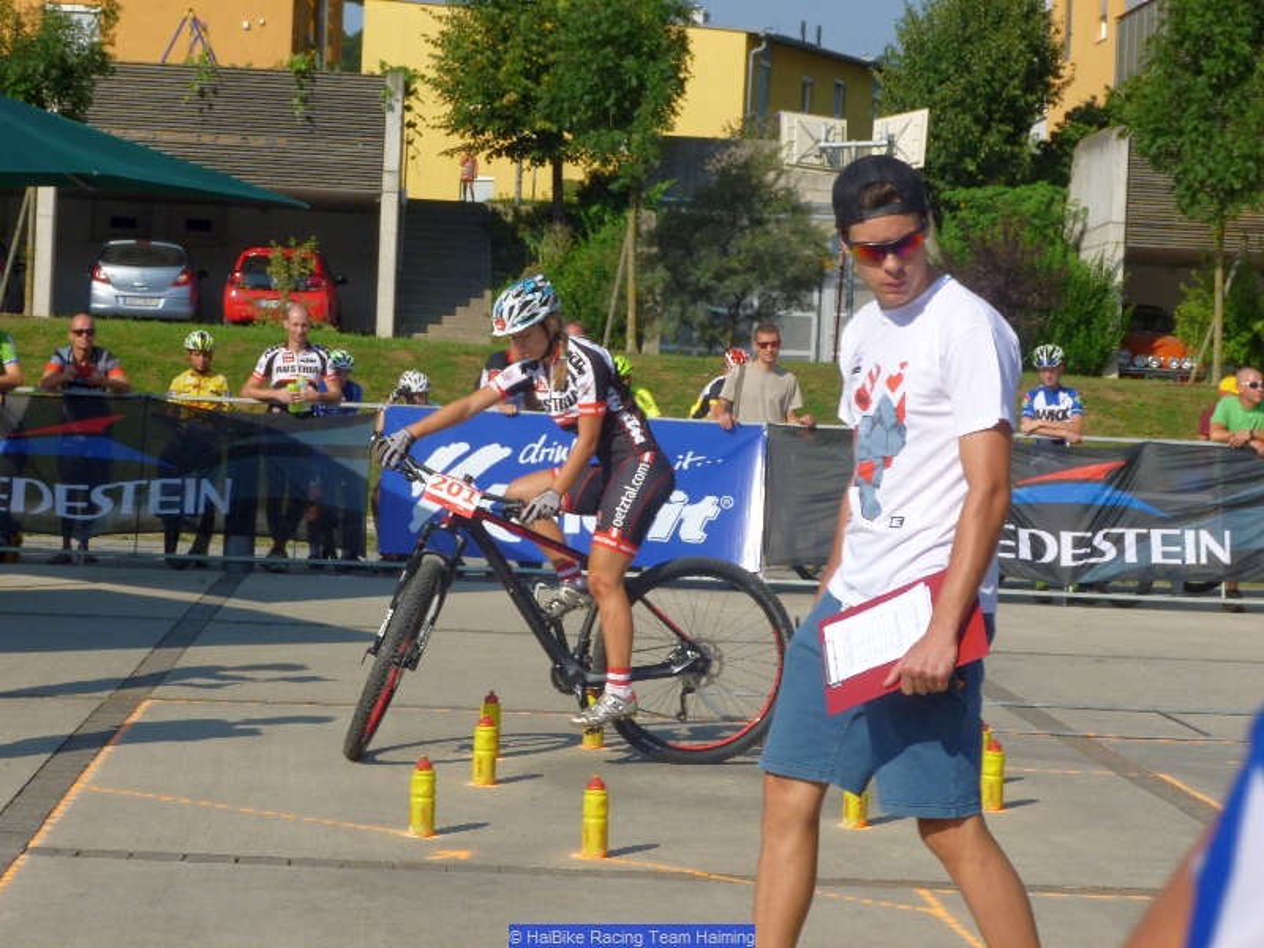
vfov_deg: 17.2
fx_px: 3140
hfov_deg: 22.8
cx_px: 632
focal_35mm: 86
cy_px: 474
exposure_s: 1/500
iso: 100
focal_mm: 15.3
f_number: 5
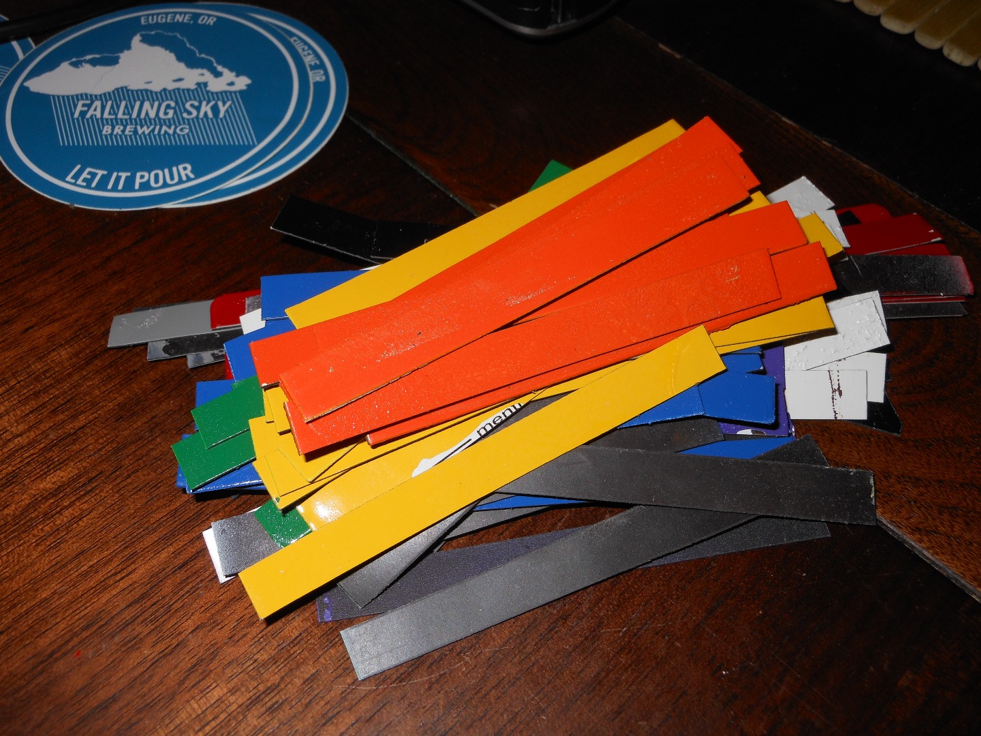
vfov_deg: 42.9
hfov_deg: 55.4
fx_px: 935
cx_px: 490
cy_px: 368
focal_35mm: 33
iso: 80
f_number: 11.2
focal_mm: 5.9
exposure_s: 1/25
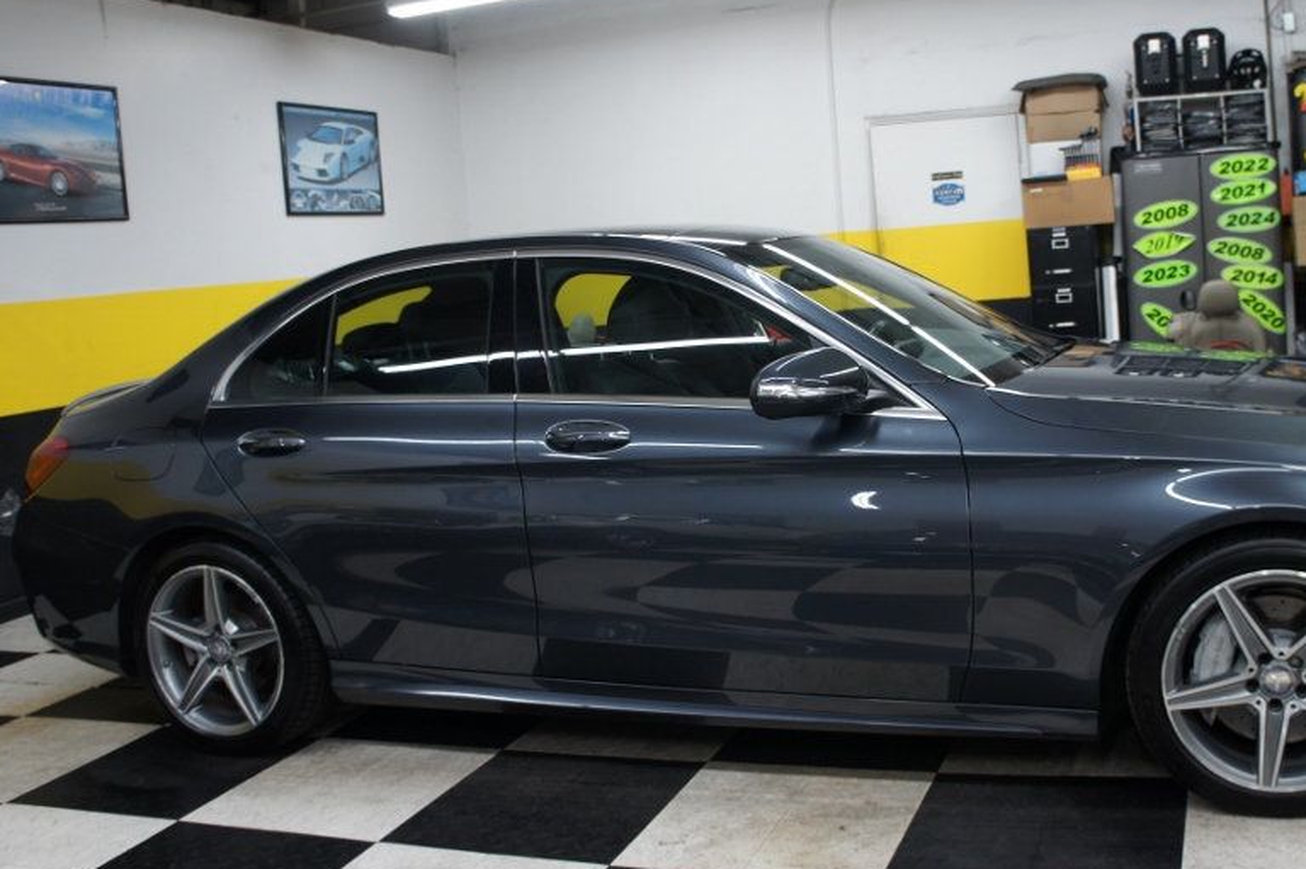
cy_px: 397
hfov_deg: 52.7
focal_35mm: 36
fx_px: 1305
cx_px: 803
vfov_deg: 36.8
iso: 250
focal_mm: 18
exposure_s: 1/30
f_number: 3.5
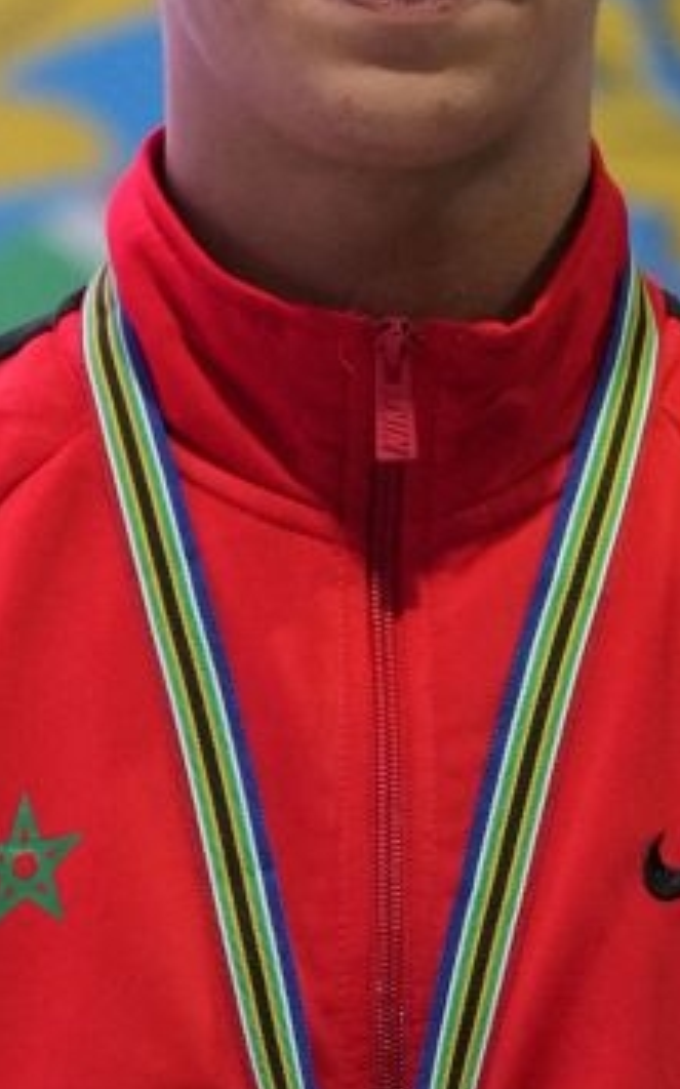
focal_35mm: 1036
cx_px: 388
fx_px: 30744
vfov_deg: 2.0
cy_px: 704
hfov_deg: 1.3
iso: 2500
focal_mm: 200
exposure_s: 1/250
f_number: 2.8
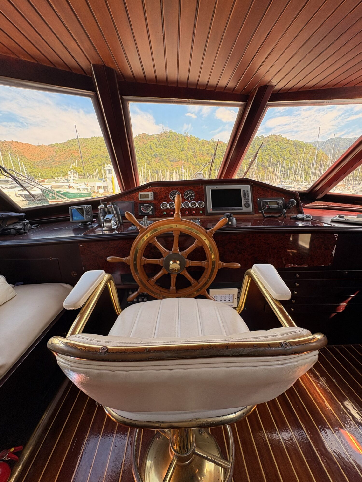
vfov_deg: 102.1
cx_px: 181
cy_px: 241
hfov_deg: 85.7
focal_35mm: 14
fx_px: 195
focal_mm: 2.22
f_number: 2.2
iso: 80
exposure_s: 1/99
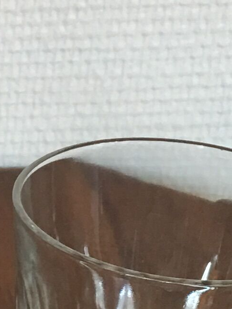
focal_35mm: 181
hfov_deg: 7.7
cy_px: 228
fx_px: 1616
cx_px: -307
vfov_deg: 10.9
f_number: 2.2
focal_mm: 4.15
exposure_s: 1/33
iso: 50
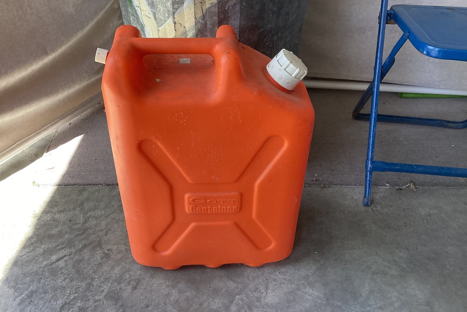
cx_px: 228
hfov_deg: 57.2
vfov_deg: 39.9
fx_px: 428
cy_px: 141
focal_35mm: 33
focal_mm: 3.3
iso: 50
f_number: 2.4
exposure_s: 1/120
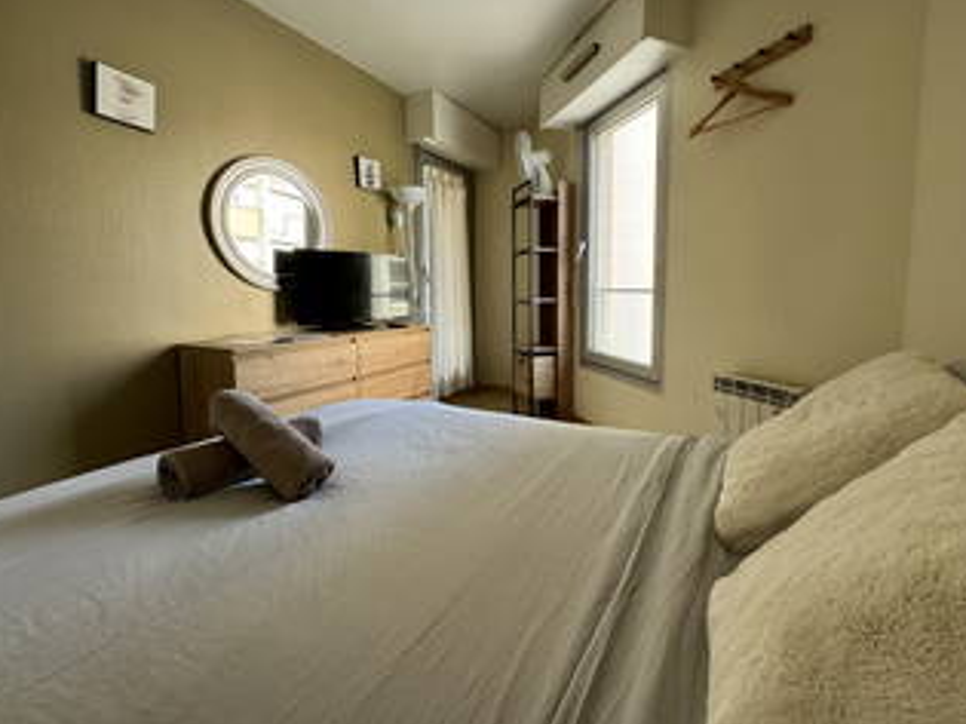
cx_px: 531
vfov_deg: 77.9
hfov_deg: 94.2
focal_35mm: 16
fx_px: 446
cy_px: 328
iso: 80
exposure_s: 1/99
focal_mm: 2.22
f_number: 2.2
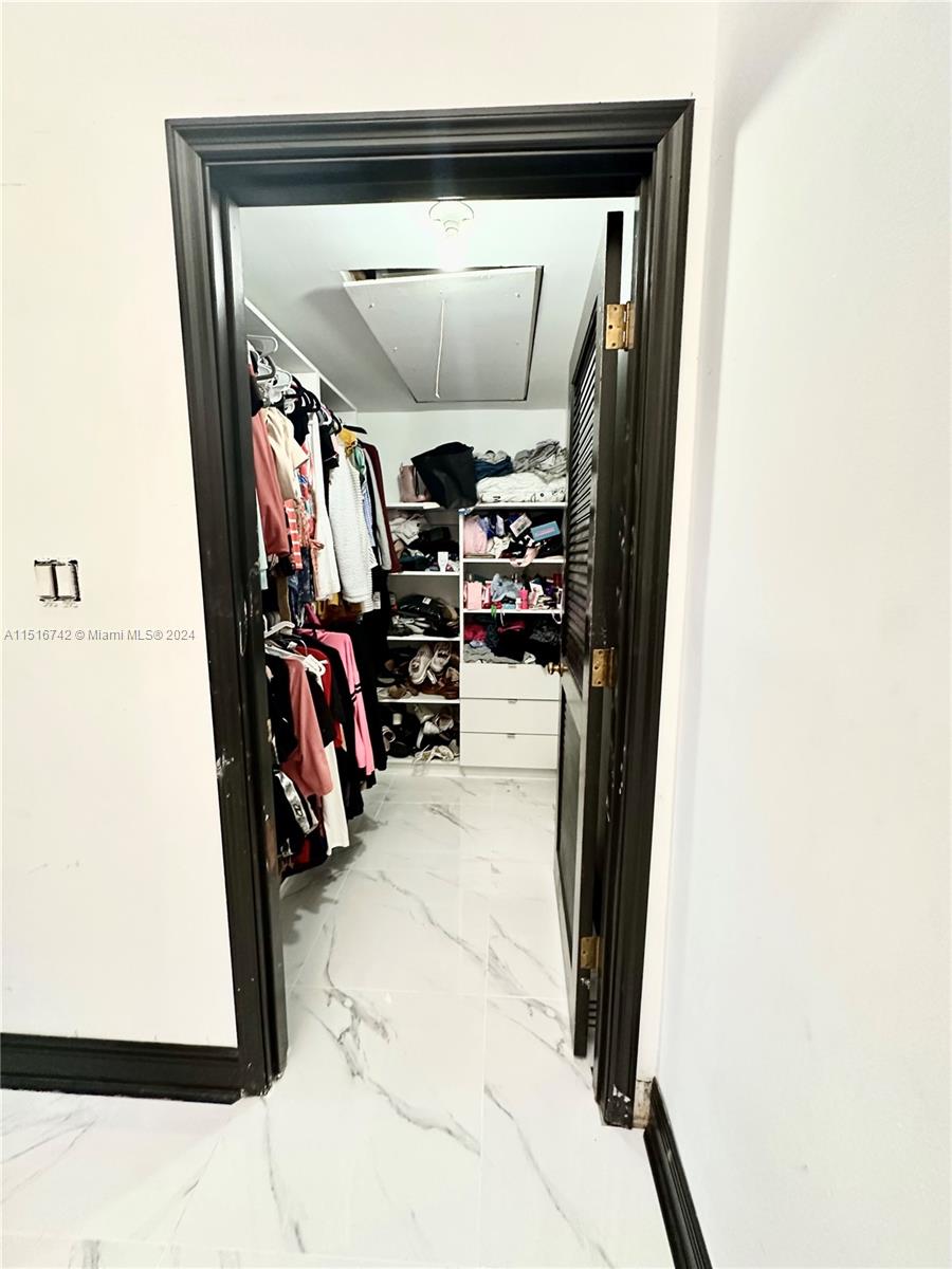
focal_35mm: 14
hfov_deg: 85.7
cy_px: 634
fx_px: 513
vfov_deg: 102.1
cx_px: 476
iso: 500
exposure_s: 1/60
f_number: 2.2
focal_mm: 2.22
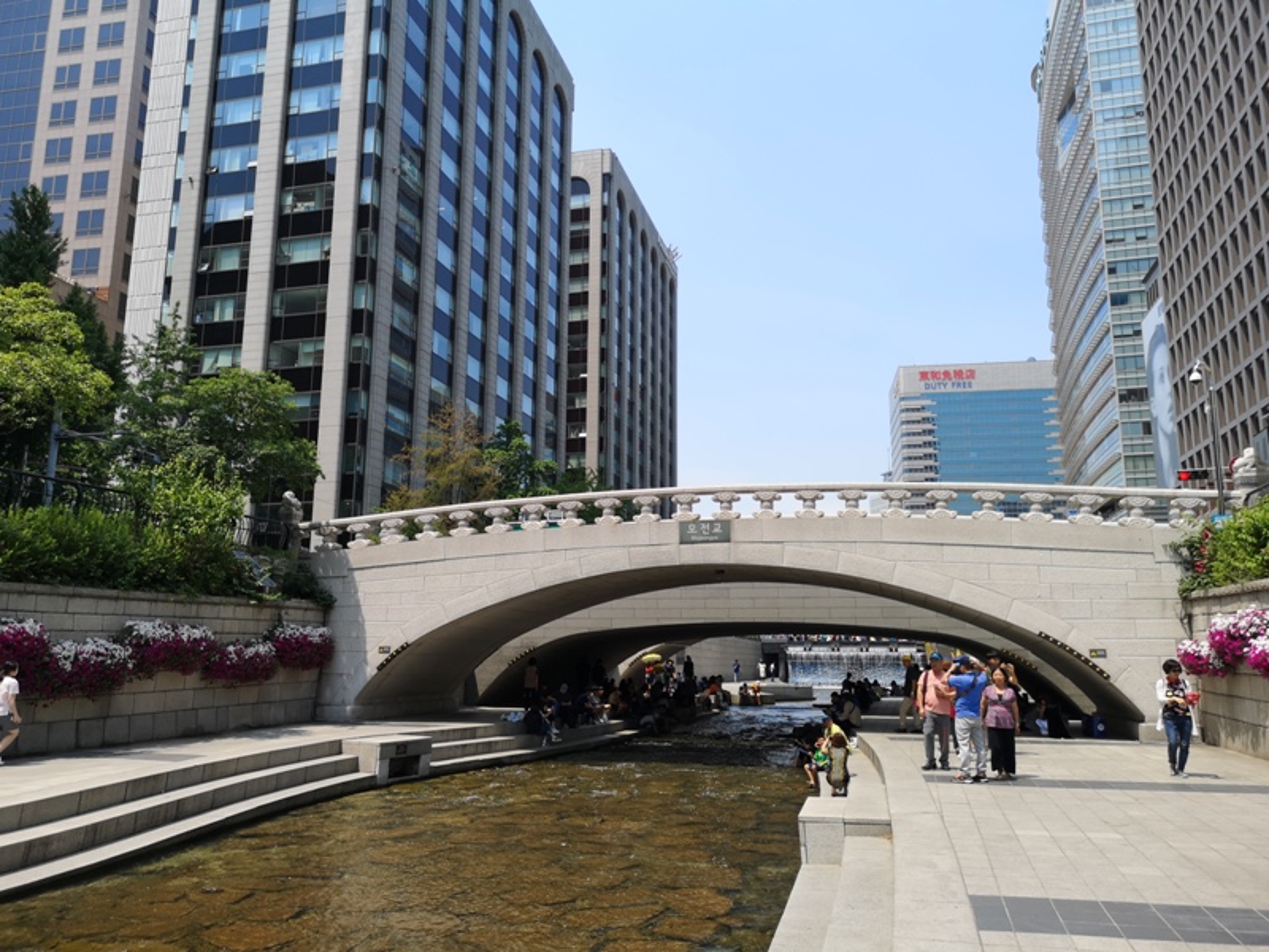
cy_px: 476
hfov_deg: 65.3
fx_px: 990
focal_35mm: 27
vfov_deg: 51.4
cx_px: 634
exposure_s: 1/1502
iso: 50
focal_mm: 3.95
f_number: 1.8
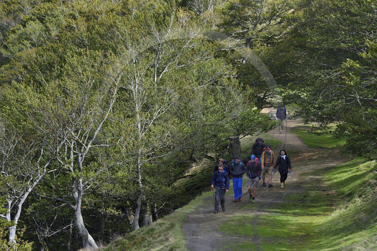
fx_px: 2093
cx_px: 188
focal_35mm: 200
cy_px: 126
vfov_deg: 6.9
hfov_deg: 10.3
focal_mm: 200
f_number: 7.1
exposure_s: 1/250
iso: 200
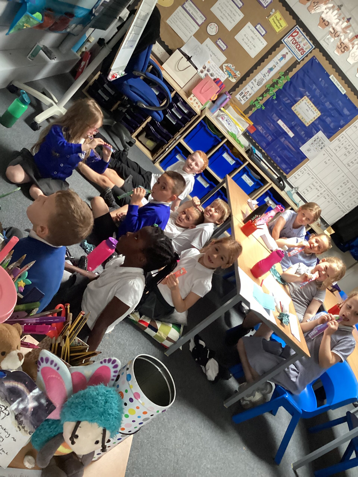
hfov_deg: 45.4
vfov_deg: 58.4
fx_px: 427
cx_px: 179
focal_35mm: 31
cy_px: 238
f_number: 2.4
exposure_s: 1/40
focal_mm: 3.3
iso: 320
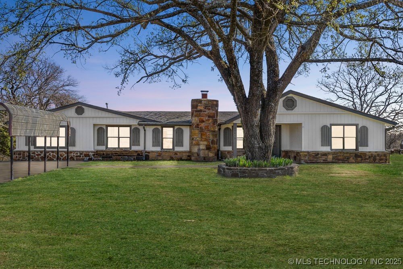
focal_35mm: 33
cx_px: 202
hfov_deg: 57.2
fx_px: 369
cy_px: 134
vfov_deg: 40.0
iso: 500
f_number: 8
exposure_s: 1/640
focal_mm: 22
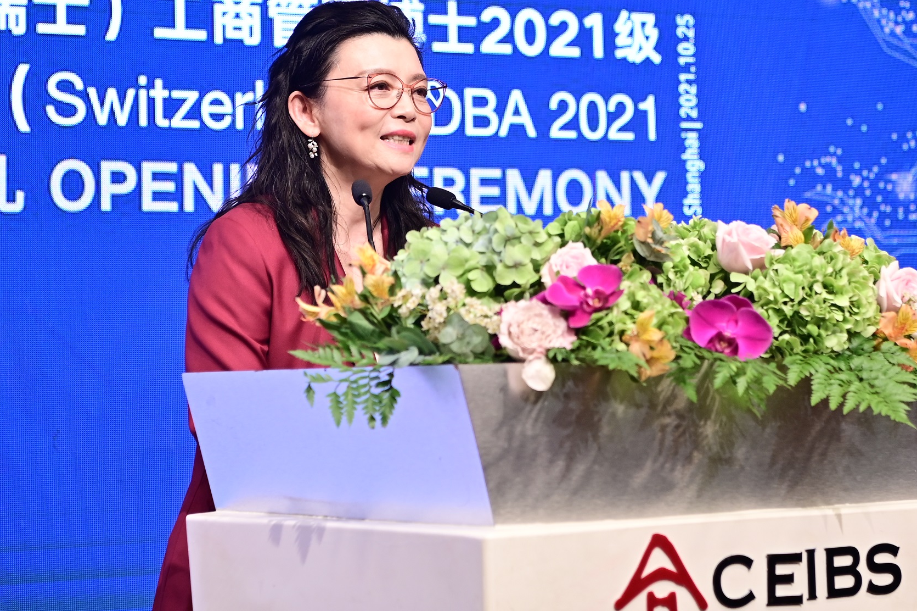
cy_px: 91
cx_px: 515
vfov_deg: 14.4
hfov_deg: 21.7
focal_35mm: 94
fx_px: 2393
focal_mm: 52
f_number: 3.5
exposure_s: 1/160
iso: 640
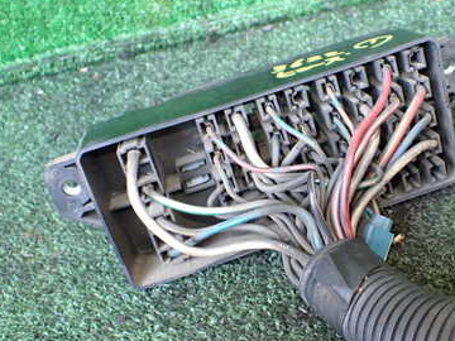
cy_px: 205
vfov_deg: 29.0
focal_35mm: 50
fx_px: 657
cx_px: 322
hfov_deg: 37.5
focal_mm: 5.4
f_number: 2.3
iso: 800
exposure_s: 1/80
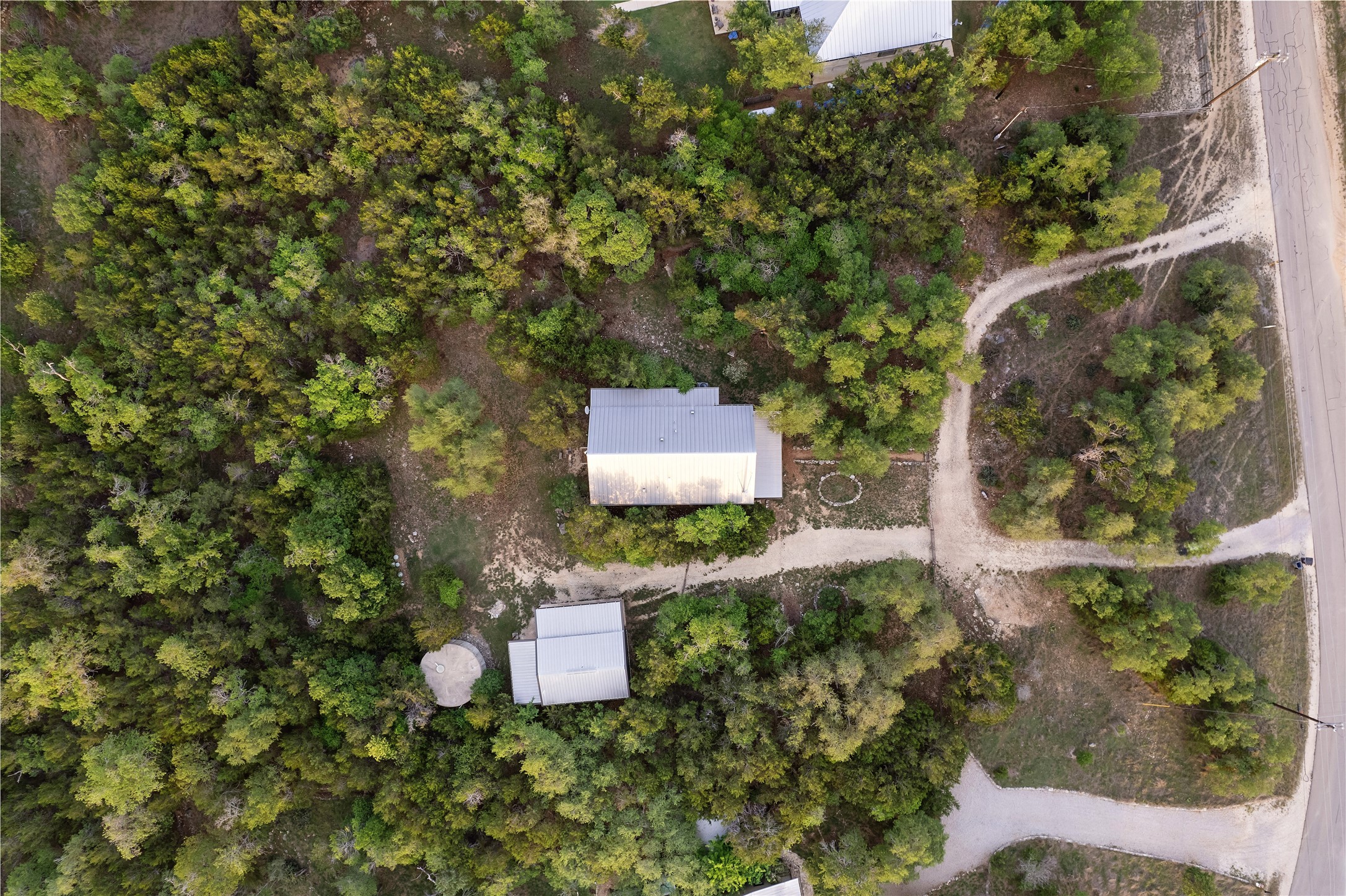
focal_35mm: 22
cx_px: 673
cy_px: 448
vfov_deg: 57.2
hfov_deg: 78.6
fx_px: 822
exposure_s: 1/15
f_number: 2.8
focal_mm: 8.38
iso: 100
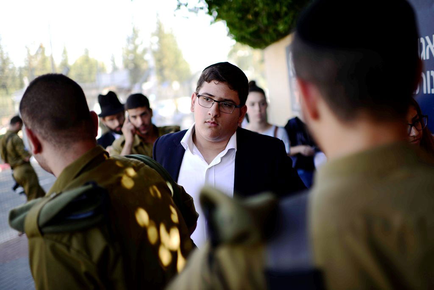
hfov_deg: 54.4
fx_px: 422
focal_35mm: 35
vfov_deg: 37.9
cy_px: 145
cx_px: 217
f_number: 1.4
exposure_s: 1/320
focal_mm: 35
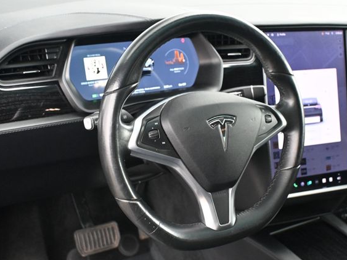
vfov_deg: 30.5
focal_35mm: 48
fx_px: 477
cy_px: 130
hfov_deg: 40.0
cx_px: 194
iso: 3200
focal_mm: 29
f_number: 4.8
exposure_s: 1/100
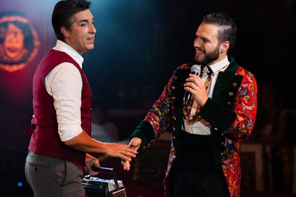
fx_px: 1636
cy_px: 32
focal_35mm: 199
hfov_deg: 10.3
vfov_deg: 6.9
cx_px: 110
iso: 2500
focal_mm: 110
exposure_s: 1/1600
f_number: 2.8
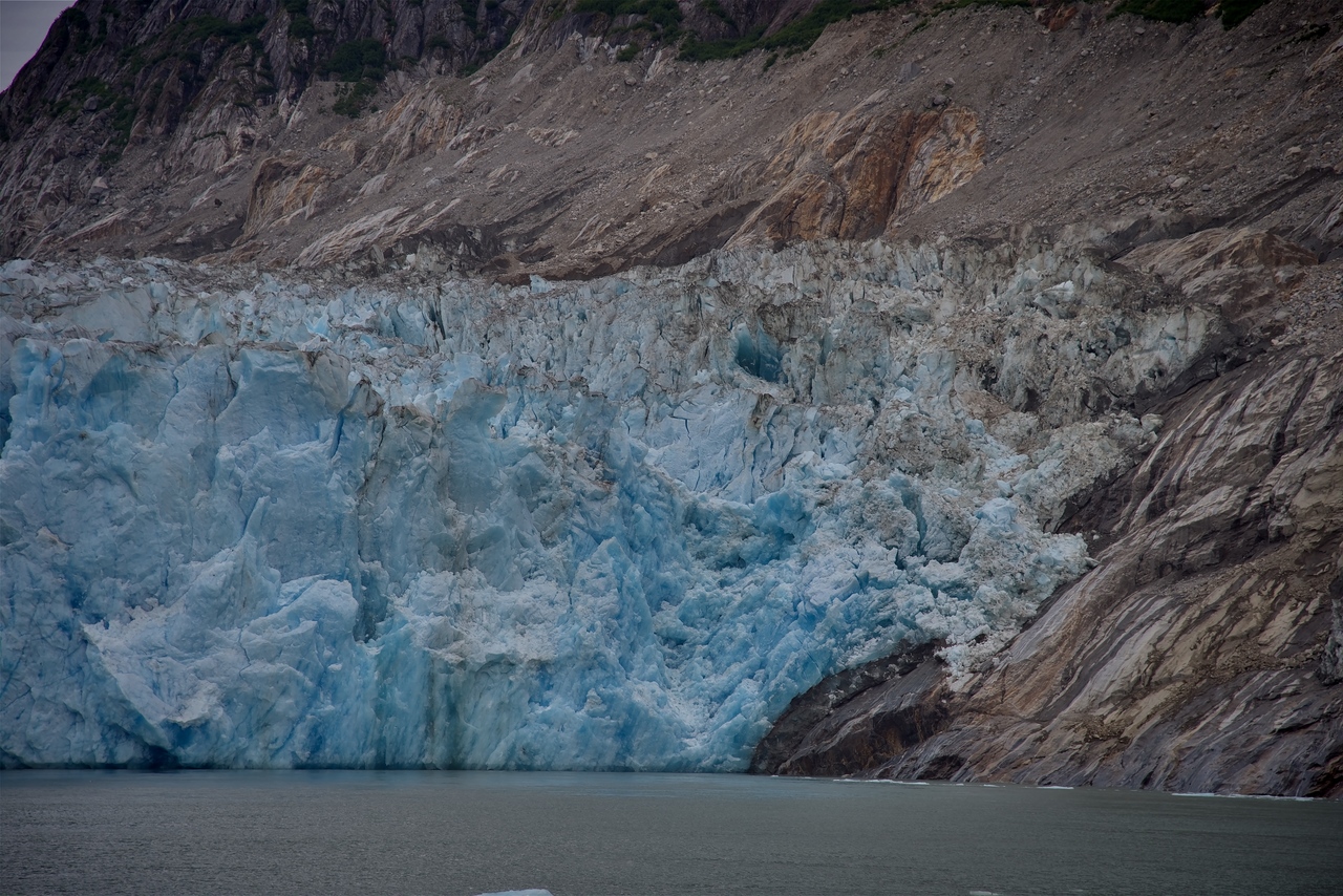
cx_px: 672
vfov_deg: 11.4
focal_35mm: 120
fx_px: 4477
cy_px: 448
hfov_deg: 17.1
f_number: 5.6
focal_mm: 120
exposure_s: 1/250
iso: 100
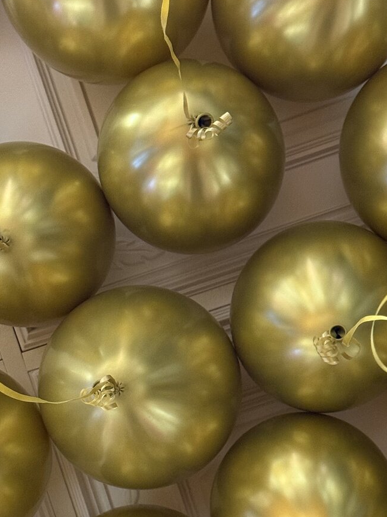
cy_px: 423
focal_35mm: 89
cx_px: 233
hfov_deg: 16.6
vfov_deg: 21.7
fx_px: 1327
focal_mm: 6.76
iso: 400
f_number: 1.78
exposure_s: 1/40
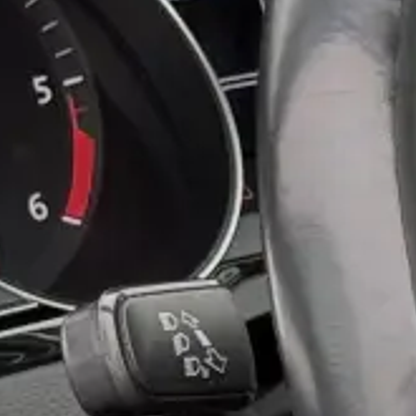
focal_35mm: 371
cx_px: 915
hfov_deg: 4.6
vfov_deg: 4.7
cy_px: 421
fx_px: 5044
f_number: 1.78
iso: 80
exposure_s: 1/121
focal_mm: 6.76
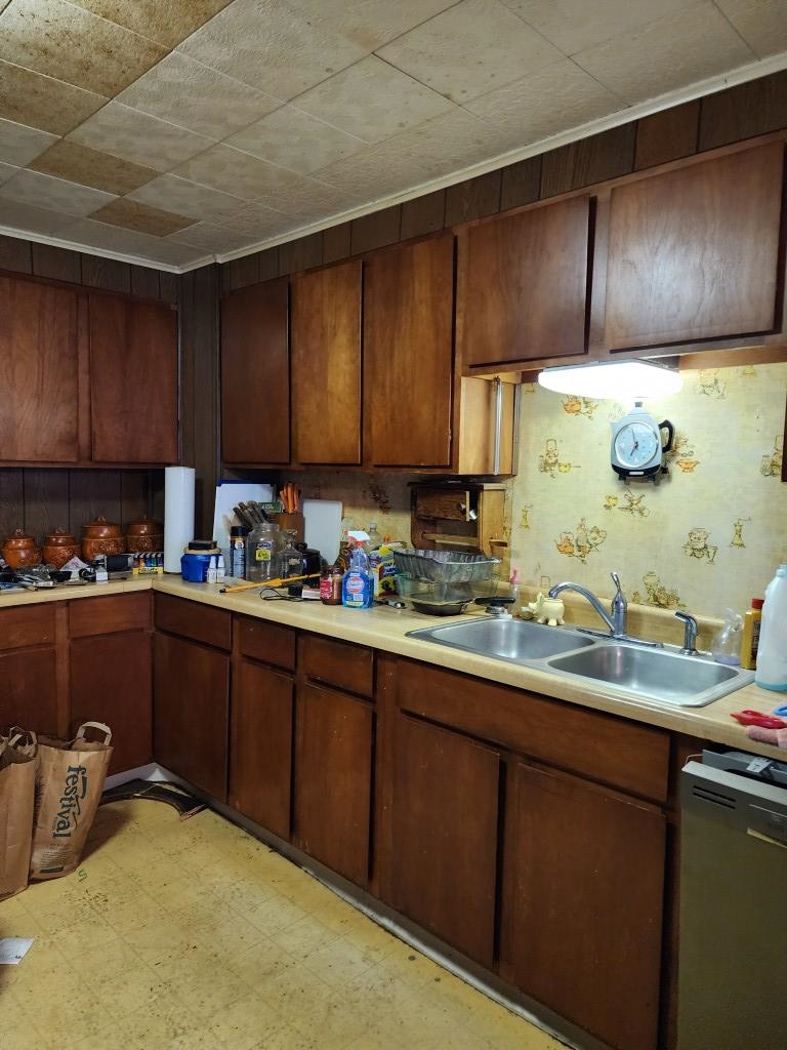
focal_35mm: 23
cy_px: 525
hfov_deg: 58.9
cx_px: 394
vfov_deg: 73.9
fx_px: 697
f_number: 1.8
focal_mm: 6.4
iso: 640
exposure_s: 1/40
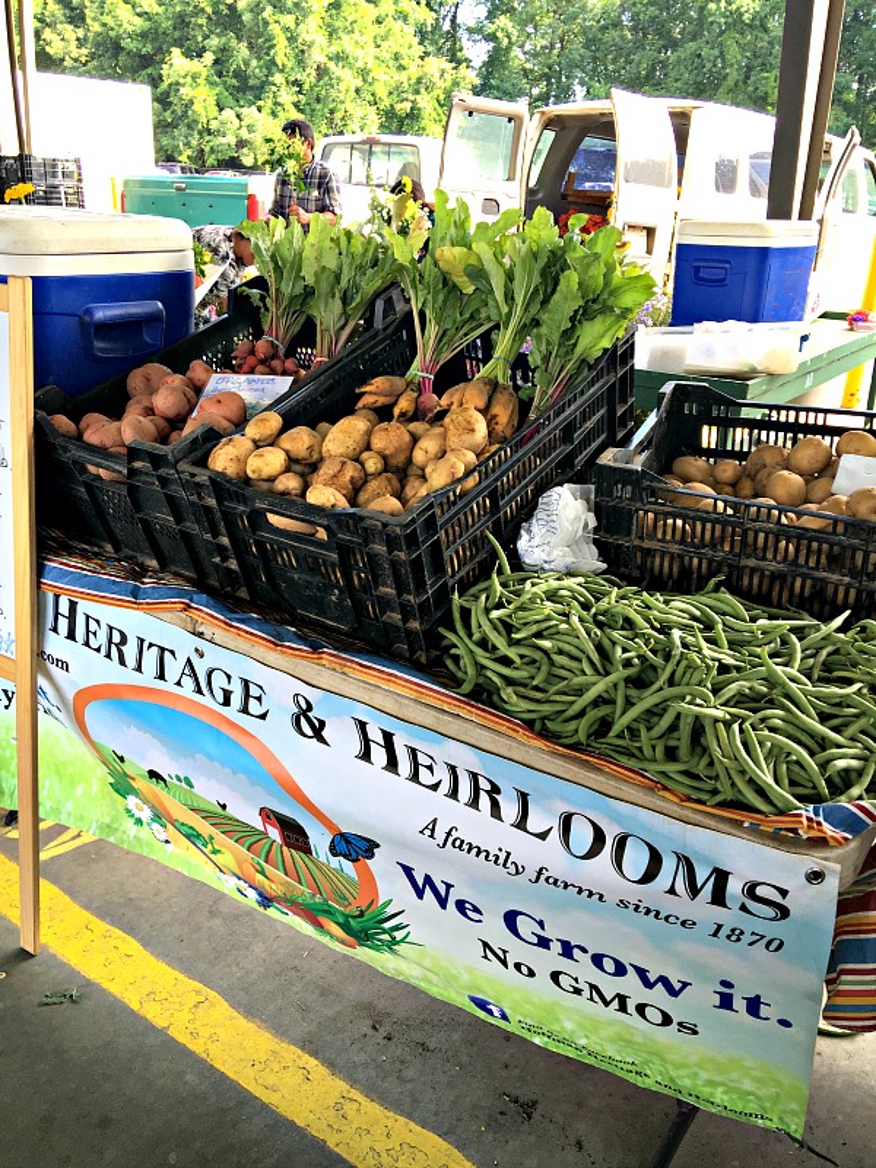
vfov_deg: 61.7
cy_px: 584
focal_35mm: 29
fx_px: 979
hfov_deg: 48.2
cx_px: 438
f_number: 2.2
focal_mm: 4.15
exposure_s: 1/120
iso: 25
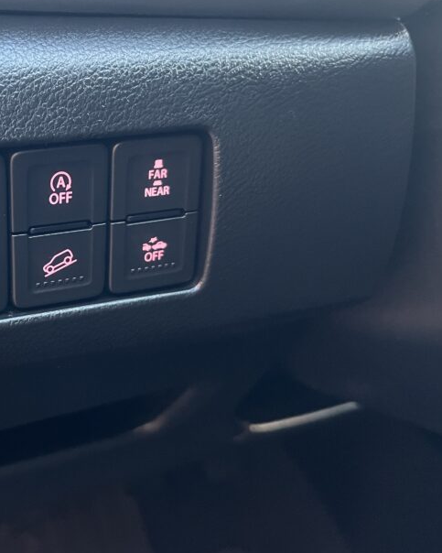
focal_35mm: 43
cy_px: 266
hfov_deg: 32.1
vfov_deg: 42.9
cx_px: -1
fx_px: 703
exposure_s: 1/33
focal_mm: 5.7
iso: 500
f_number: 1.5
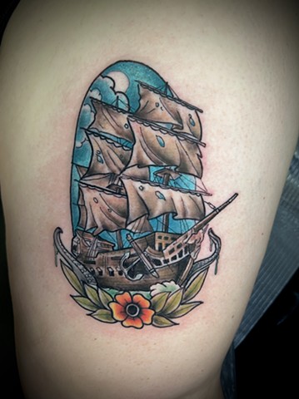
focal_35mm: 26
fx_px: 300
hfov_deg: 53.0
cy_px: 200
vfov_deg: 67.4
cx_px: 150
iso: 160
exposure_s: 1/60
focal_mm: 5.7
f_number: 1.5
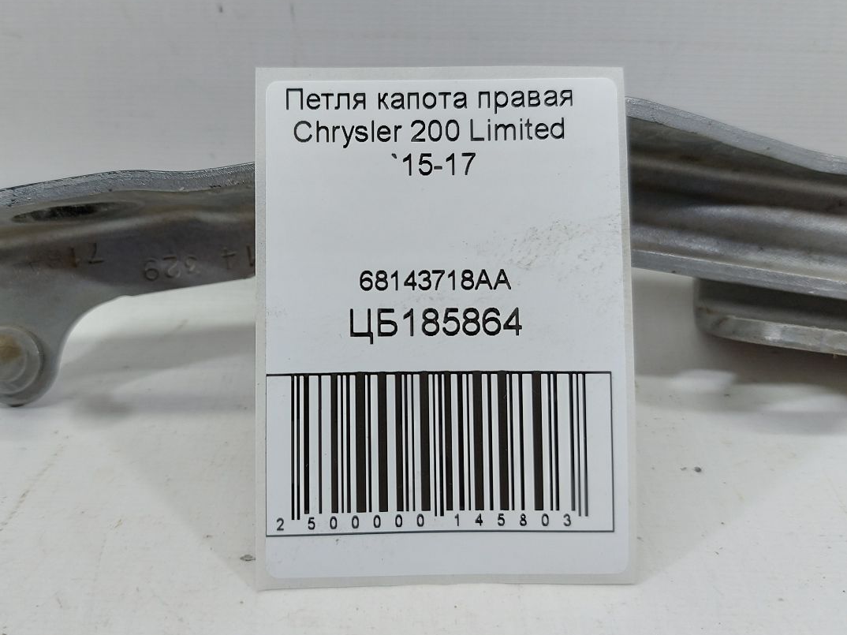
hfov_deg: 58.2
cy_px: 275
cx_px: 370
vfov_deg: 45.3
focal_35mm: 31
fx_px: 758
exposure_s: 1/50
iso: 64
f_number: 1.8
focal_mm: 5.23
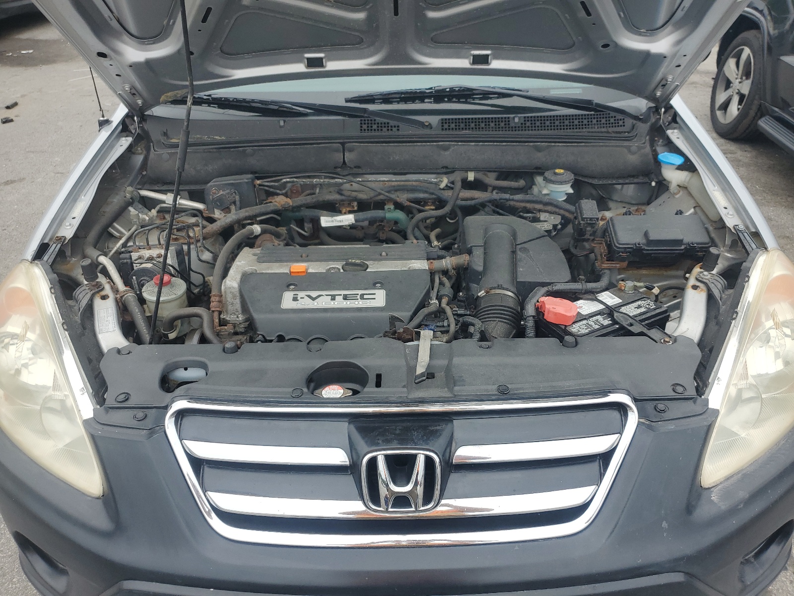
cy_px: 298
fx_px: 596
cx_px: 397
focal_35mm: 26
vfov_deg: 53.1
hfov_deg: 67.3
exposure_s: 1/833
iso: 50
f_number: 1.5
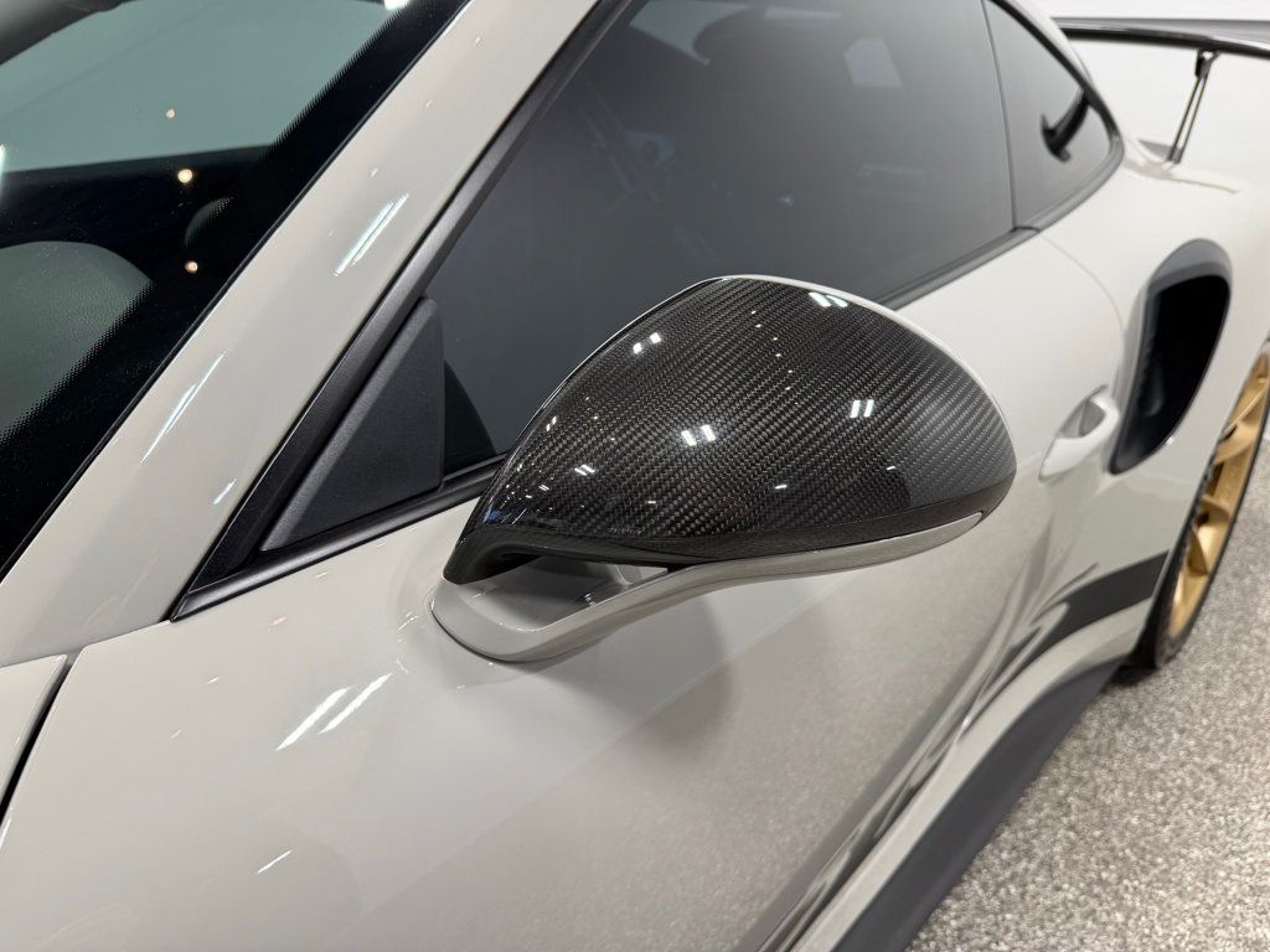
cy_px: 476
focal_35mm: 24
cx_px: 635
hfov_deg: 71.6
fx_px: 881
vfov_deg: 56.8
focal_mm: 6.76
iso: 80
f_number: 1.78
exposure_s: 1/162
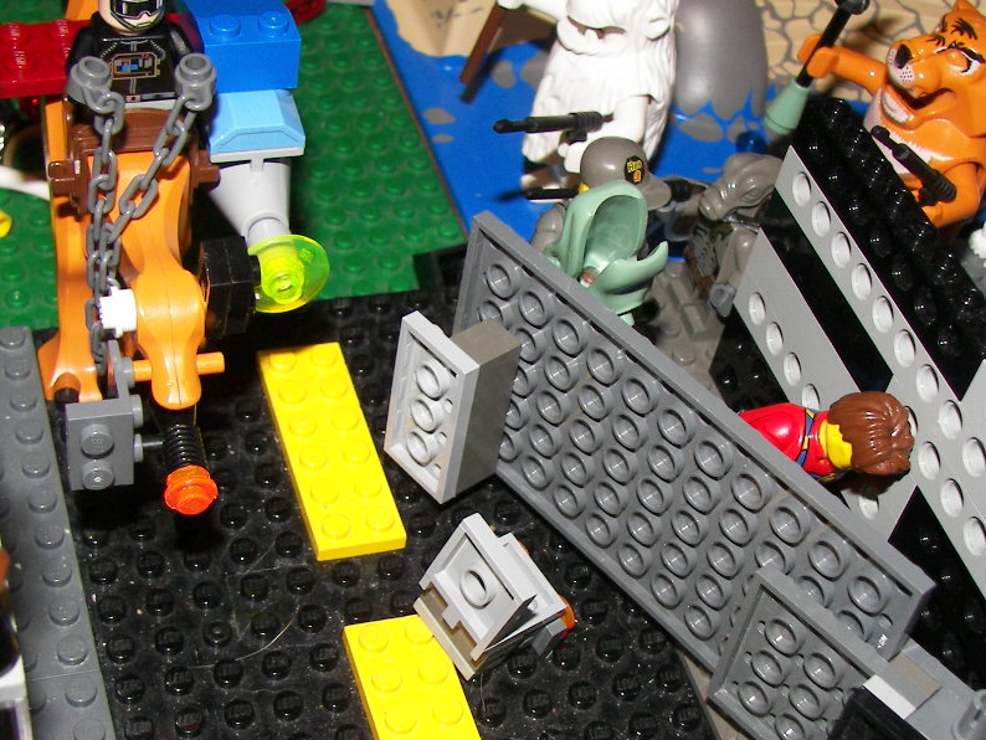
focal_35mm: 58
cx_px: 528
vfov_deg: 25.1
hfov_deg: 33.2
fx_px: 1653
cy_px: 484
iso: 100
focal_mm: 6
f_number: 2.8
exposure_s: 1/30
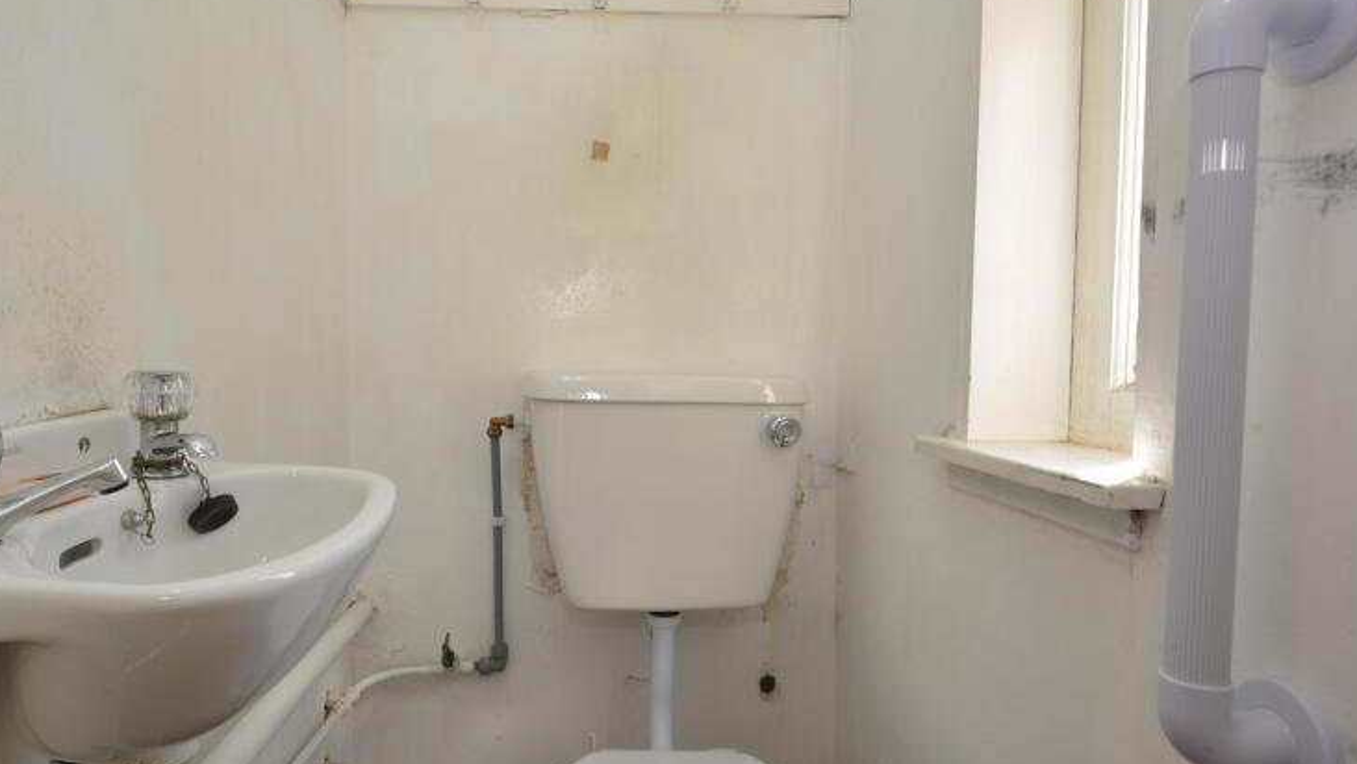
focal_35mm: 22
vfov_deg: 51.5
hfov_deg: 80.9
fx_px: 792
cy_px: 369
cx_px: 610
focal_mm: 10
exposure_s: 1/15
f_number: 10
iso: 100
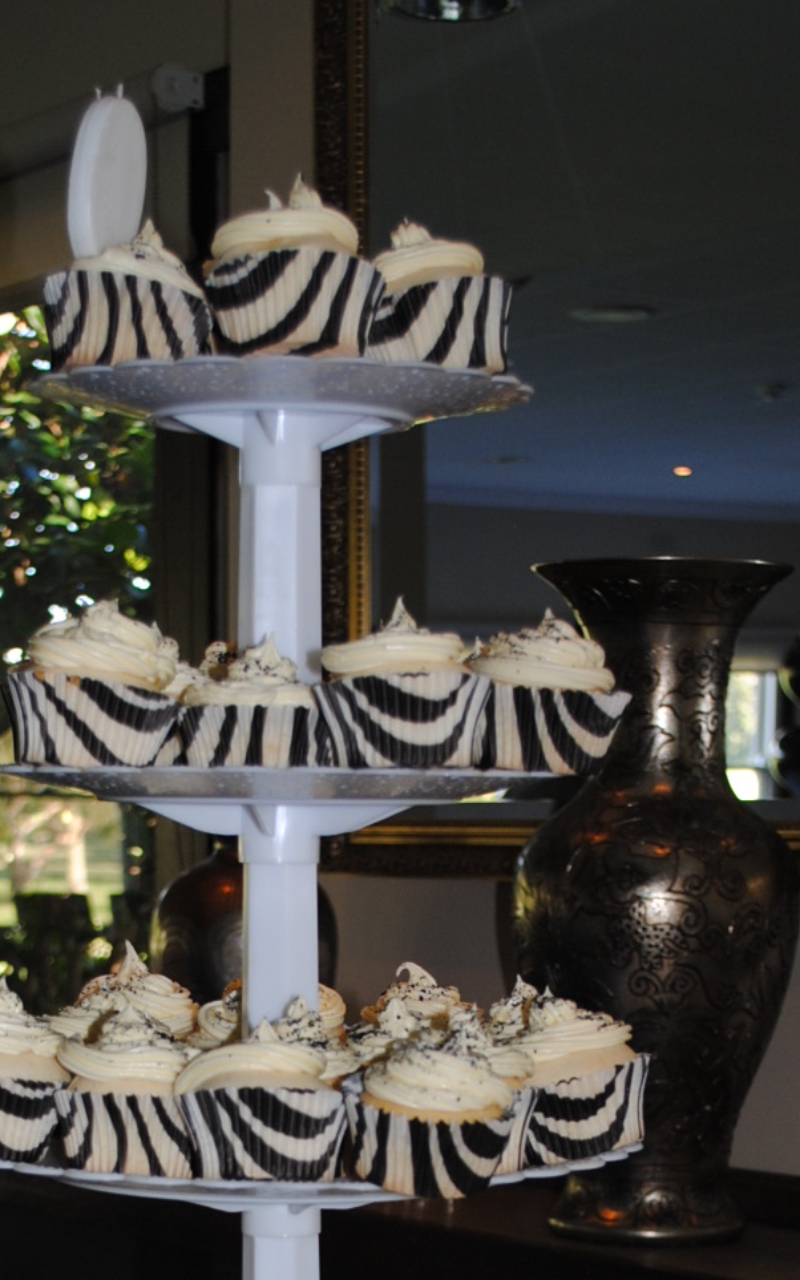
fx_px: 2790
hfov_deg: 16.3
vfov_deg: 24.6
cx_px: 356
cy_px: 1281
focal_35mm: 80
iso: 200
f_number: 4.2
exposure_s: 1/60
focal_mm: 26
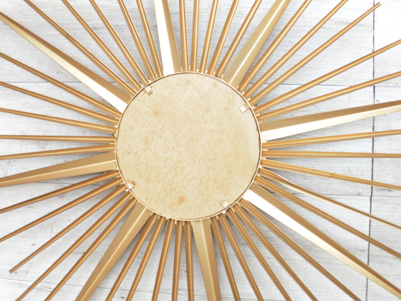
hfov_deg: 45.8
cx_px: 200
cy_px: 150
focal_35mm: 41
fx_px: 475
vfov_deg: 35.1
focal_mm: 7.4
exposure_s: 1/60
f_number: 3.9
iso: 160
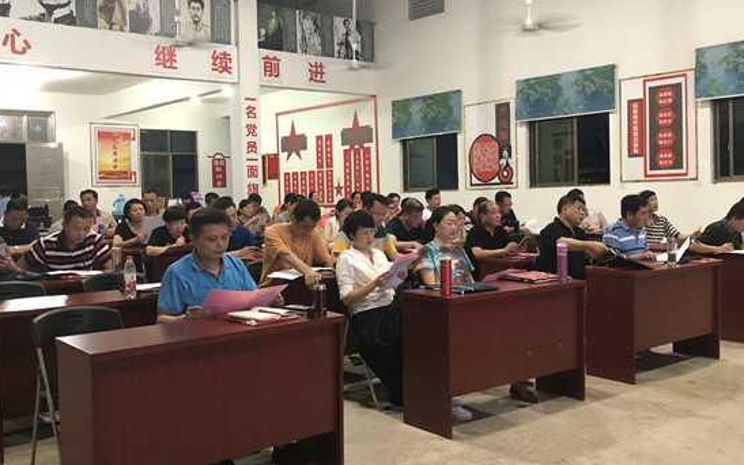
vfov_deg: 33.6
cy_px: 224
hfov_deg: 51.5
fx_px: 771
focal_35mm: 38
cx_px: 374
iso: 80
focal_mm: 4
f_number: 1.8
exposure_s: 1/7
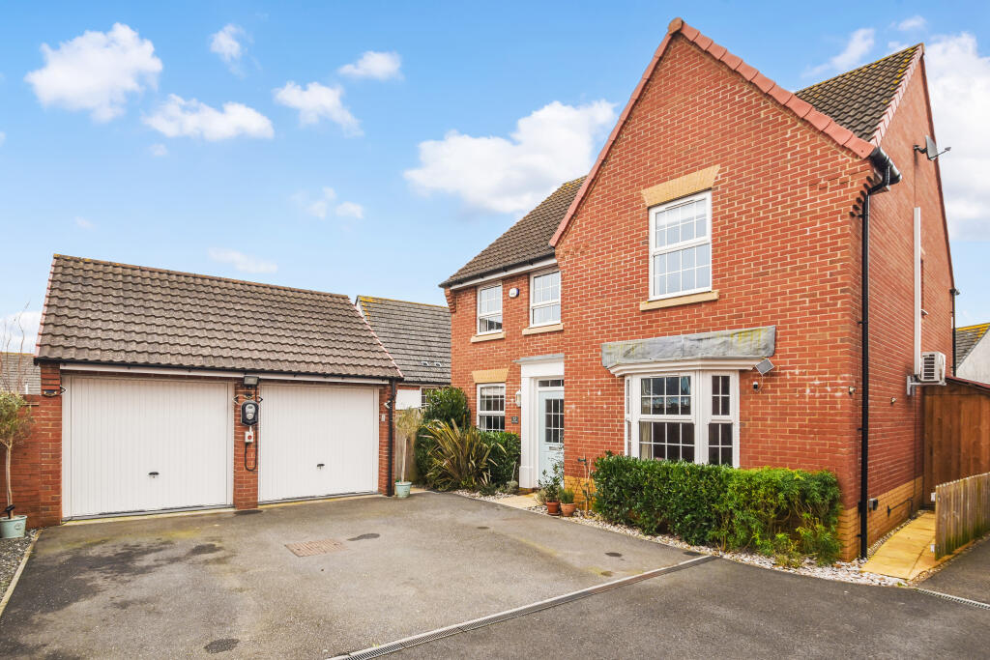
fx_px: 474
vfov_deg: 69.7
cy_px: 330
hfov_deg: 92.4
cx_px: 495
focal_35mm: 17
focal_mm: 11.5
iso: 200
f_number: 6.3
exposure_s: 1/250
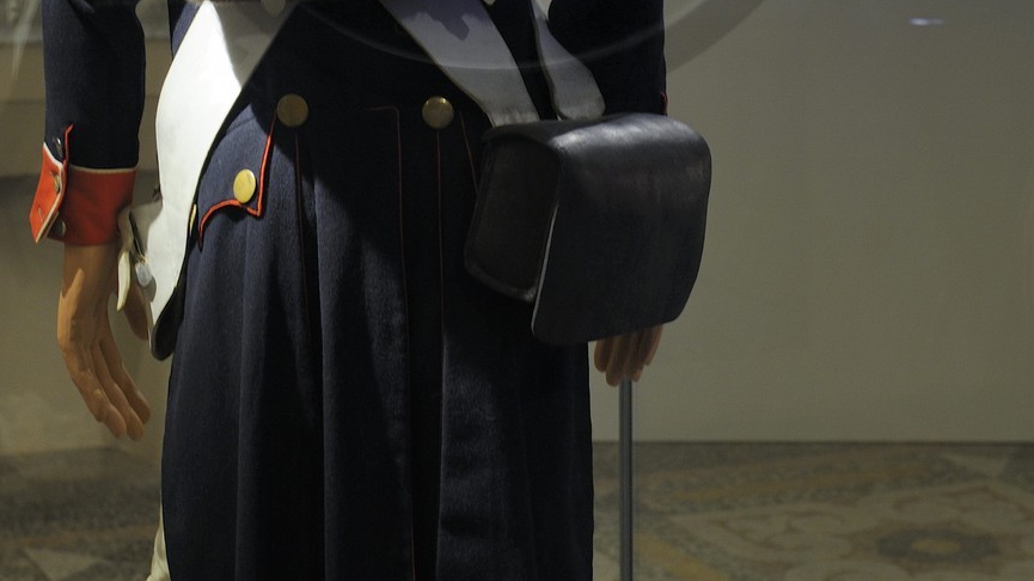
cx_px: 495
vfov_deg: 12.4
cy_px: -259
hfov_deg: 22.9
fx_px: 2549
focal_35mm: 93
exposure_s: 1/13
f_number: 4.5
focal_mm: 48
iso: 800
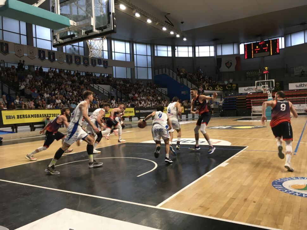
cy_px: 115
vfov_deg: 48.2
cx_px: 154
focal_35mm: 29
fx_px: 257
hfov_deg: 61.6
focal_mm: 4.15
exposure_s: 1/33
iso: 40
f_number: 2.2
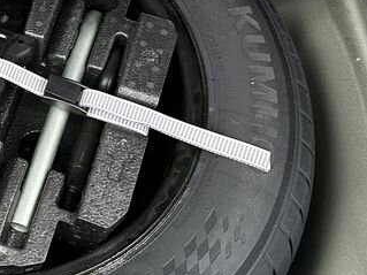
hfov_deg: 23.5
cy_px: 30
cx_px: -58
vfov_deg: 18.8
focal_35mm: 77
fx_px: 816
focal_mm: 6.86
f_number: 1.78
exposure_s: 1/75
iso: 250
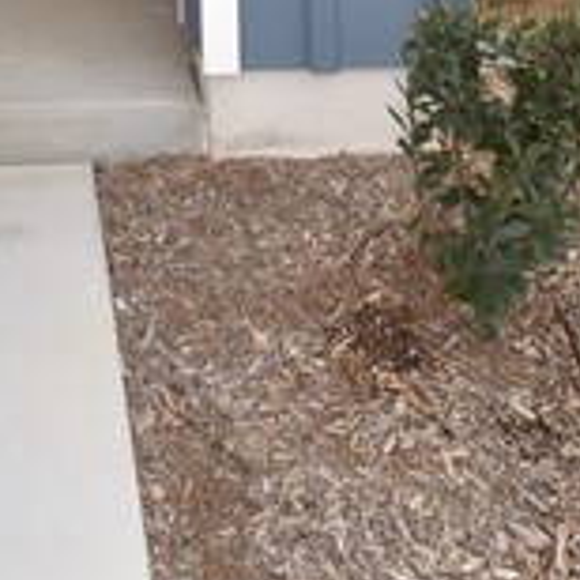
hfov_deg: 29.8
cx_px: -17
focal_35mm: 53
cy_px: -429
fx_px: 1005
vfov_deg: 22.0
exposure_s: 1/160
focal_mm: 15
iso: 100
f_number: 6.3
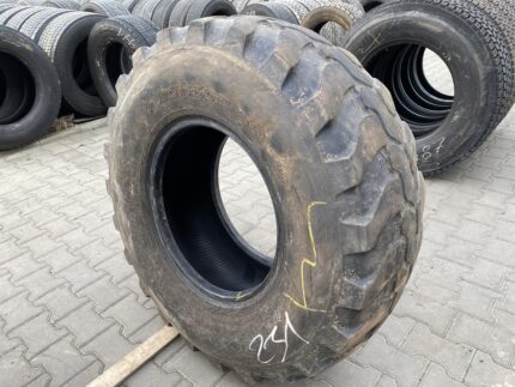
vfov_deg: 53.1
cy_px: 194
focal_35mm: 26
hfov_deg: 67.3
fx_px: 387
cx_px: 258
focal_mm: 4.25
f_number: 1.8
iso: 40
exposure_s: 1/122
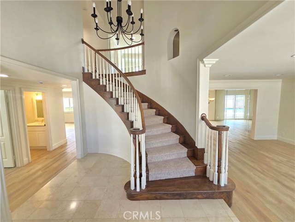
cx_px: 148
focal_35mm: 13
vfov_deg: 89.9
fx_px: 111
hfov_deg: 106.2
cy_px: 111
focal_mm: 2.2
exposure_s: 1/60
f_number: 2.2
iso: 160
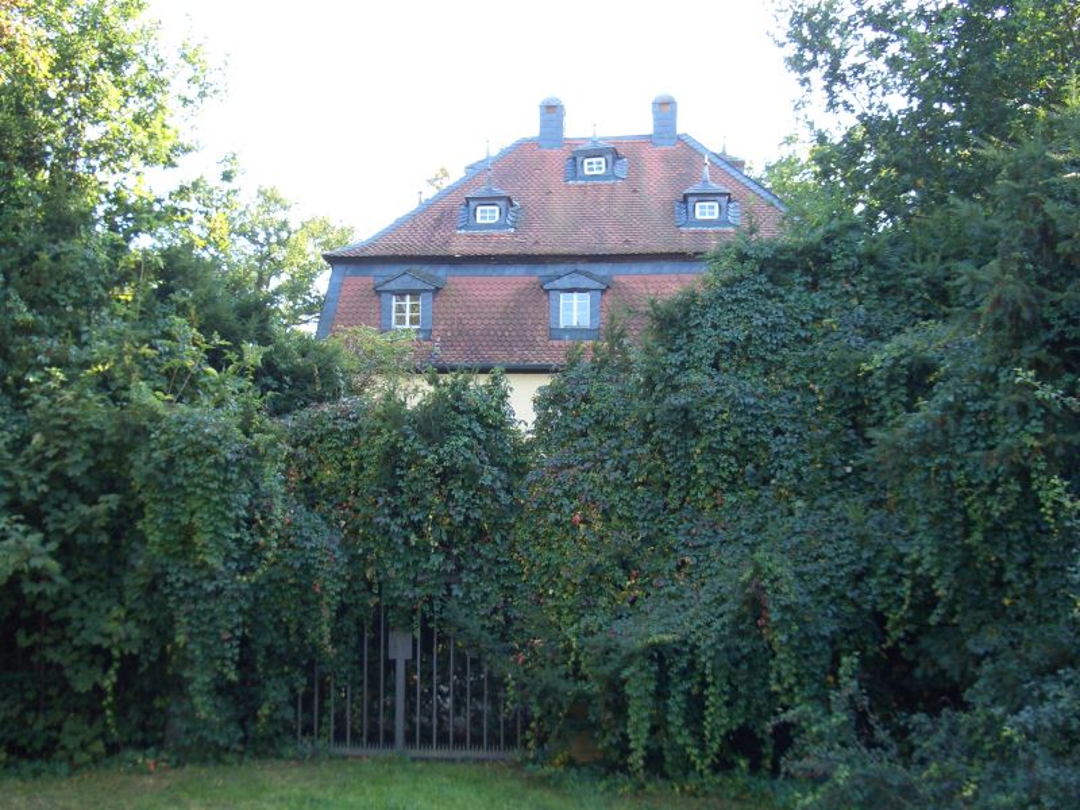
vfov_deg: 35.1
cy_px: 405
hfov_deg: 45.8
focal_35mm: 41
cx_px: 540
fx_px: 1279
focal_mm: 6.8
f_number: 2.8
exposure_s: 1/100
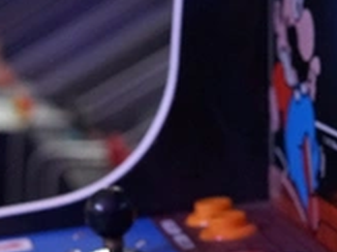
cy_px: 97
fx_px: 1683
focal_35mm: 173
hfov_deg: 11.4
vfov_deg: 8.6
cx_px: 165
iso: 6400
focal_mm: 30
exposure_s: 1/160
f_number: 2.8
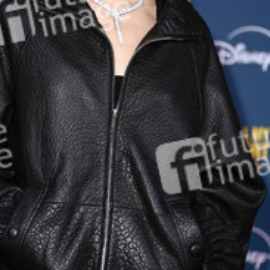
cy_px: 86
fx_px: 2453
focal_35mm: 278
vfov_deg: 6.3
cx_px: 97
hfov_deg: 6.3
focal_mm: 150
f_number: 5.6
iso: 800
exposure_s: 1/200
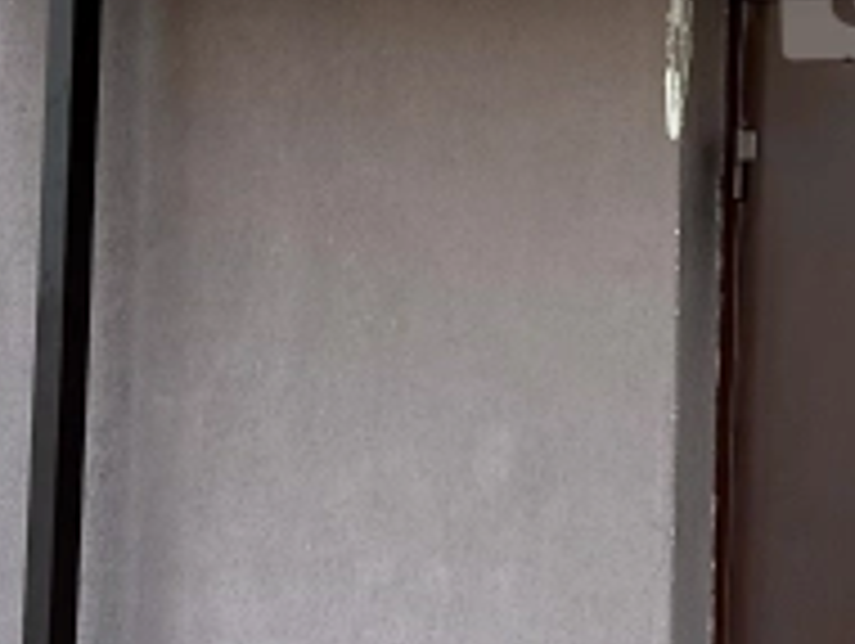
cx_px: 1274
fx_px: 3907
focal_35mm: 158
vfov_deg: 9.3
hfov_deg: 11.9
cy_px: -61
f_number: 1.78
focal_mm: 6.86
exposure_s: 1/343
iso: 80
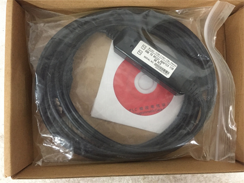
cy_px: 92
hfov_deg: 61.7
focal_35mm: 29
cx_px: 122
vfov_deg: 48.2
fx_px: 204
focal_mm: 4.15
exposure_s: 1/33
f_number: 2.2
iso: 250
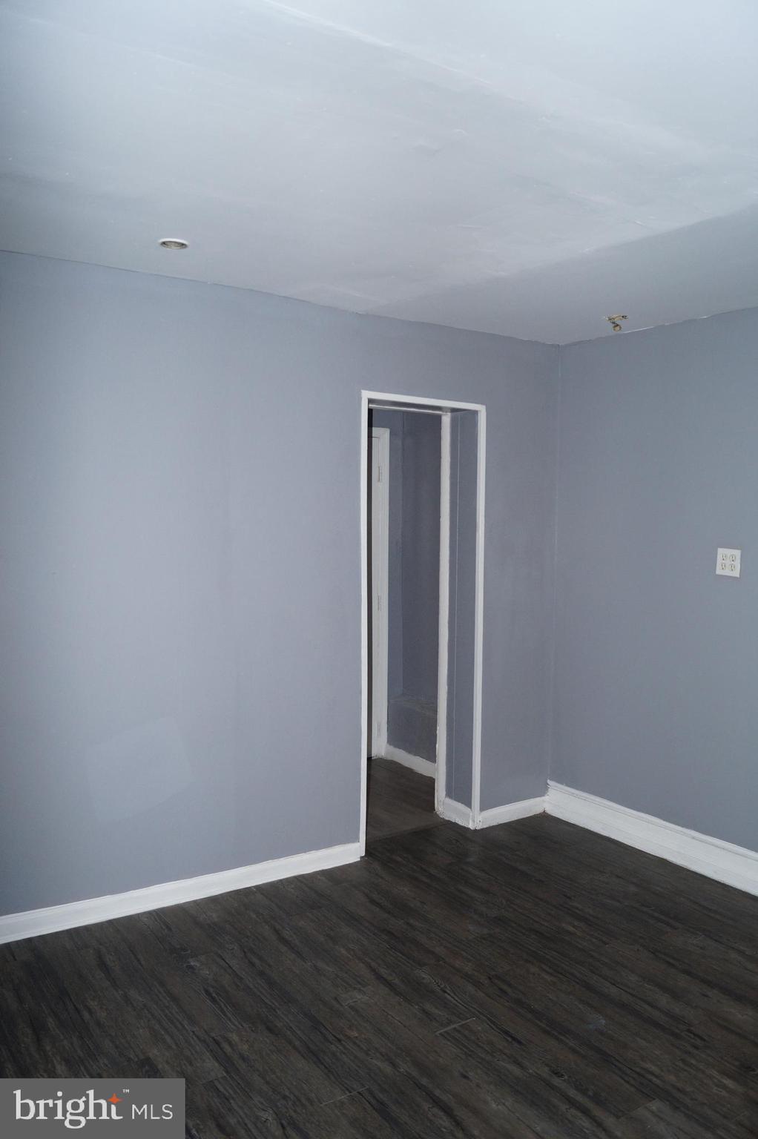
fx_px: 854
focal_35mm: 27
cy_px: 570
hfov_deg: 47.9
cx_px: 379
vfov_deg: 67.4
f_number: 3.5
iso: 640
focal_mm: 18
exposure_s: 1/60
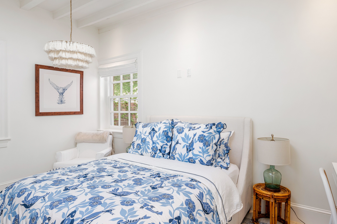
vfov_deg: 57.0
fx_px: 206
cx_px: 168
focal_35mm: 22
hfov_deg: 78.6
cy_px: 98
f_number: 8
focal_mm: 16
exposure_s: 1/15
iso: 400
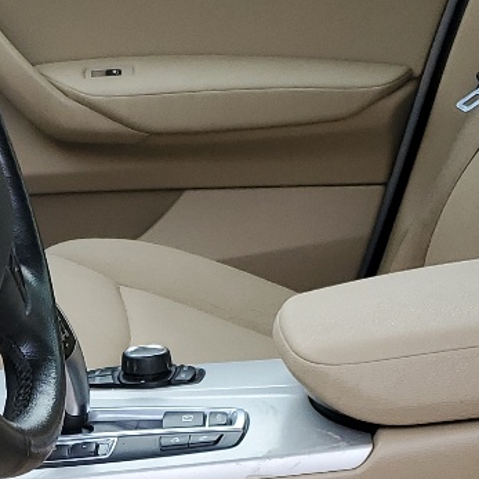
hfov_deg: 16.2
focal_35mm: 106
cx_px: 35
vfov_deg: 16.0
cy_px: 523
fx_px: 1659
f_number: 1.5
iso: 50
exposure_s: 1/185
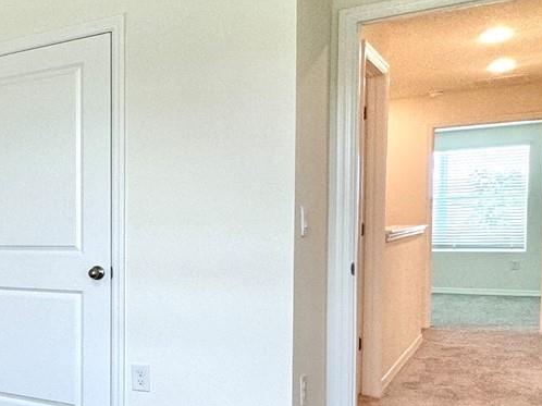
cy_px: 269
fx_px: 704
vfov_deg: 31.9
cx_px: -175
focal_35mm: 45
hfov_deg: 31.6
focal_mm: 2.22
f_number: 2.2
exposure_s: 1/120
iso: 125
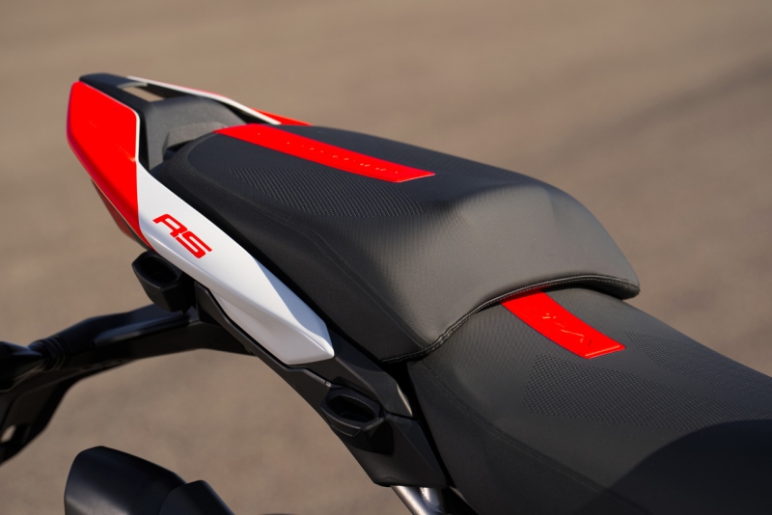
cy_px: 258
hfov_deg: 13.2
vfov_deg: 8.9
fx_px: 3325
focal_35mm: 155
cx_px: 386
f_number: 5
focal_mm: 155
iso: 50
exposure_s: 1/400
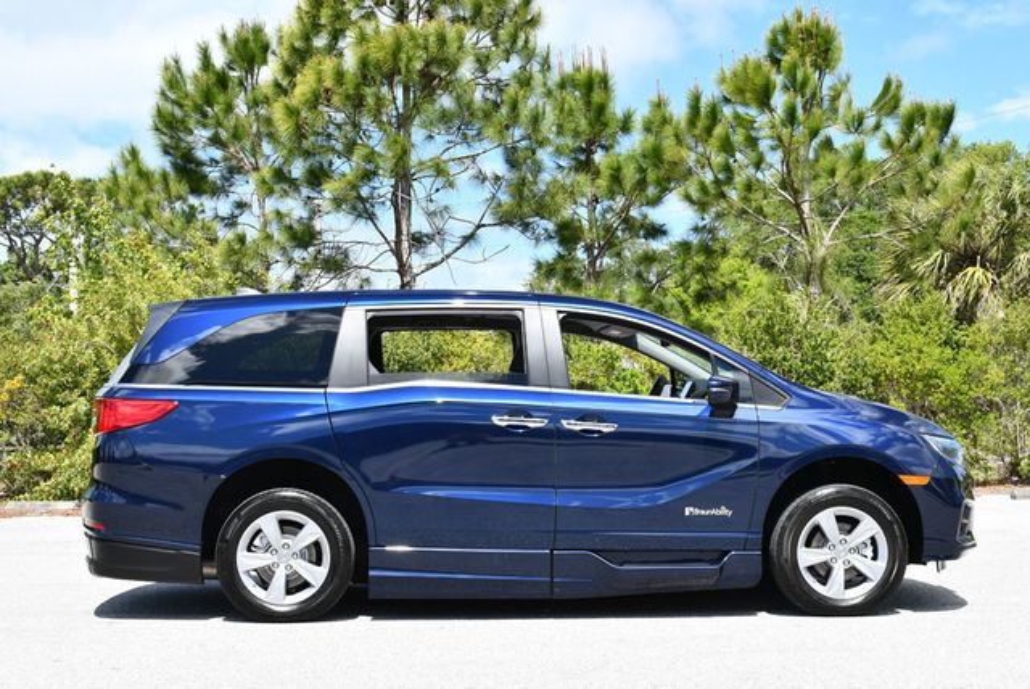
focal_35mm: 52
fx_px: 1489
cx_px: 515
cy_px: 344
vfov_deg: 26.0
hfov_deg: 38.2
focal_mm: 26
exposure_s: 1/250
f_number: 8
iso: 160
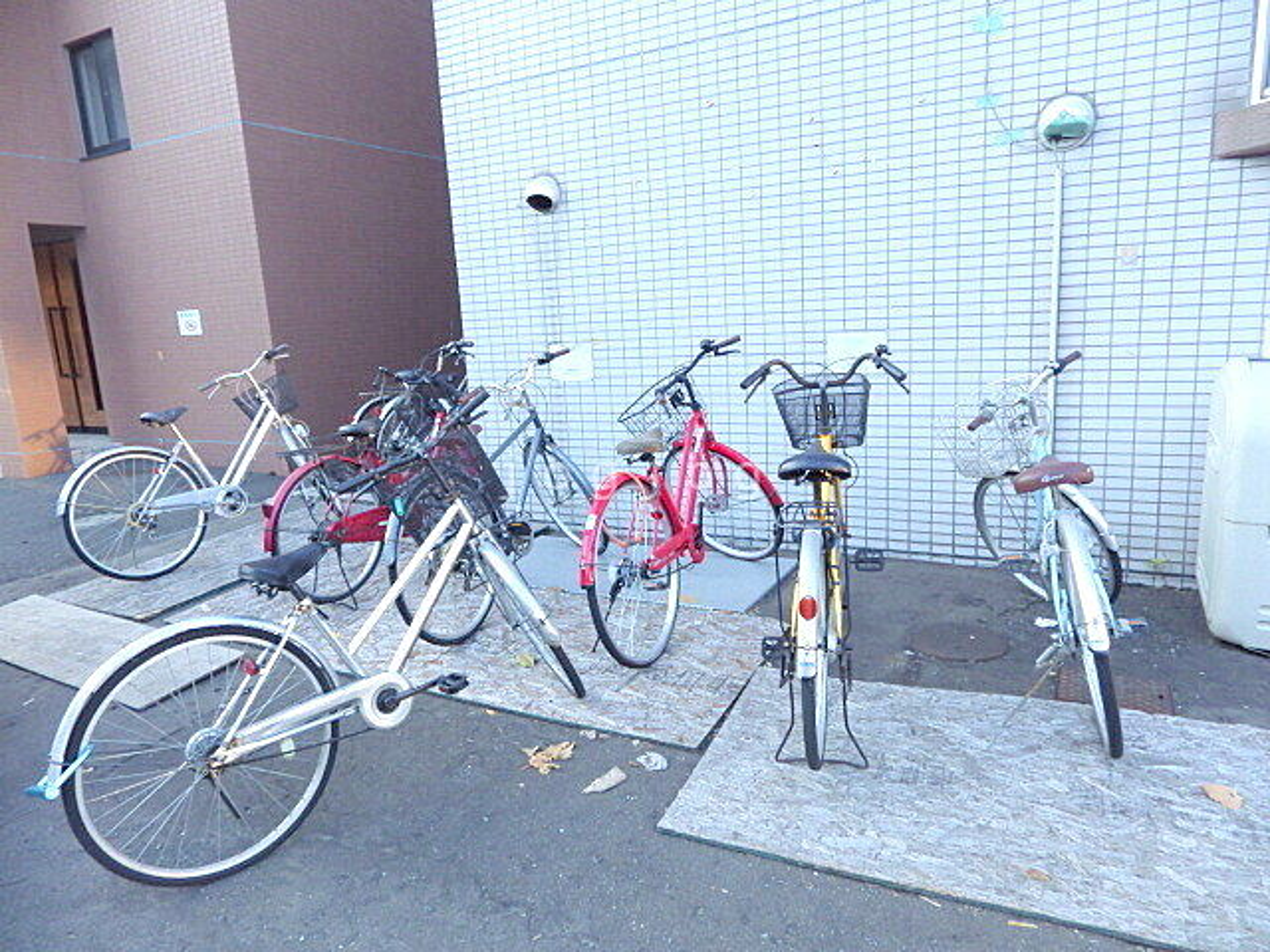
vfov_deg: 61.1
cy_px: 476
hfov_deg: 76.4
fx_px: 807
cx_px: 635
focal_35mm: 22
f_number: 3.1
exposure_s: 1/80
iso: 100
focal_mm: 4
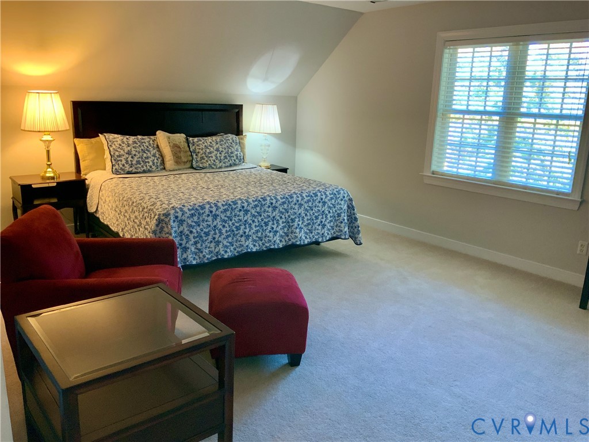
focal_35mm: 29
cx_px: 294
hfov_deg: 61.7
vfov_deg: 48.2
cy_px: 221
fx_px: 493
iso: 160
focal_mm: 3
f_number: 1.8
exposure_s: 1/60
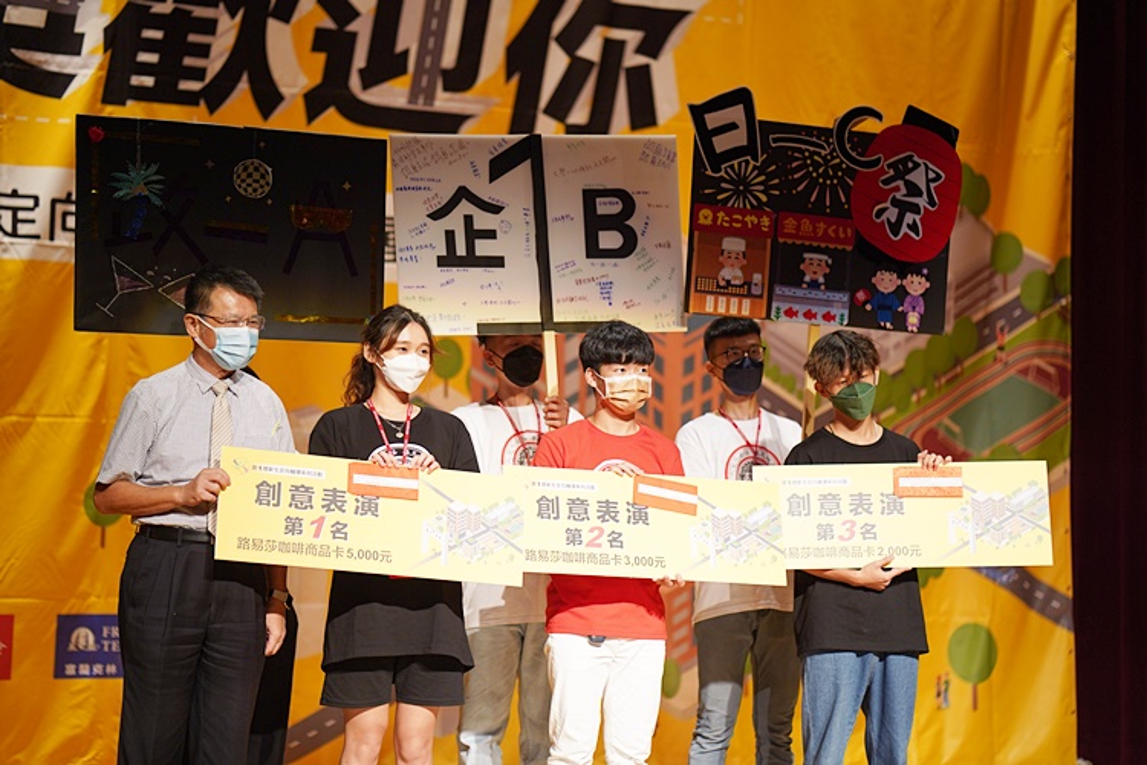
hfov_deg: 23.9
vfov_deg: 16.1
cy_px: 382
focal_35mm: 85
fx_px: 2708
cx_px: 574
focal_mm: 85
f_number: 1.8
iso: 400
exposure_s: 1/200
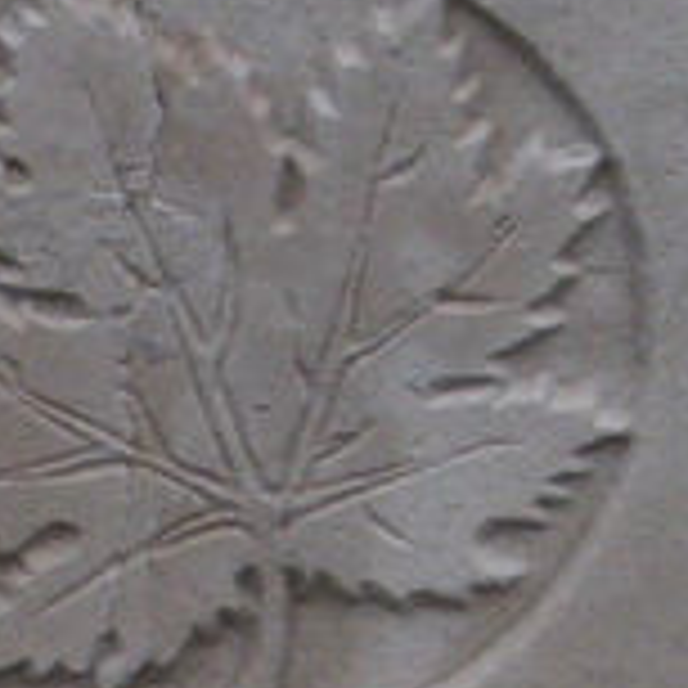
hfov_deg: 3.8
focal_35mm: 460
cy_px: 1028
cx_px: 180
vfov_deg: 3.8
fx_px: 10344
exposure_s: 1/329
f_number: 4.07
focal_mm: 13.24
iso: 100
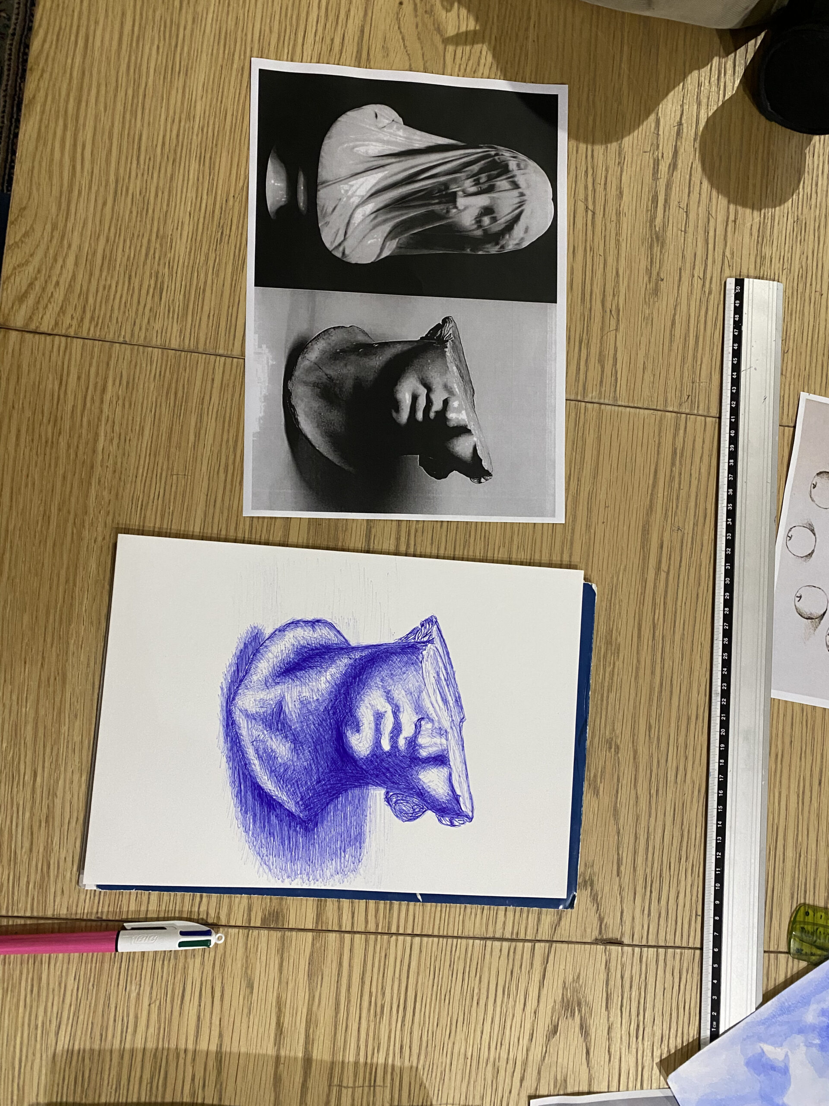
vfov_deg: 67.3
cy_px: 553
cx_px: 414
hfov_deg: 53.1
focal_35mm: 26
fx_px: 830
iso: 320
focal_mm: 4.25
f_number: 1.8
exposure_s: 1/50
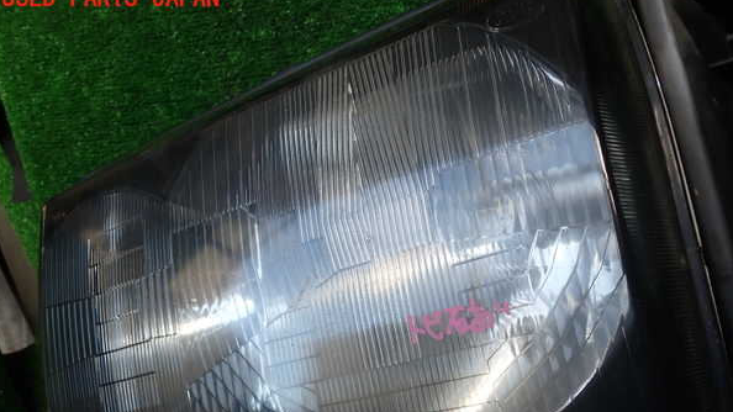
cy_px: 260
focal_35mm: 33
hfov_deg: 59.5
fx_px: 641
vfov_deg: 35.4
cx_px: 365
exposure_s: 1/60
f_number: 3.2
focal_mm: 5.4
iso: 100
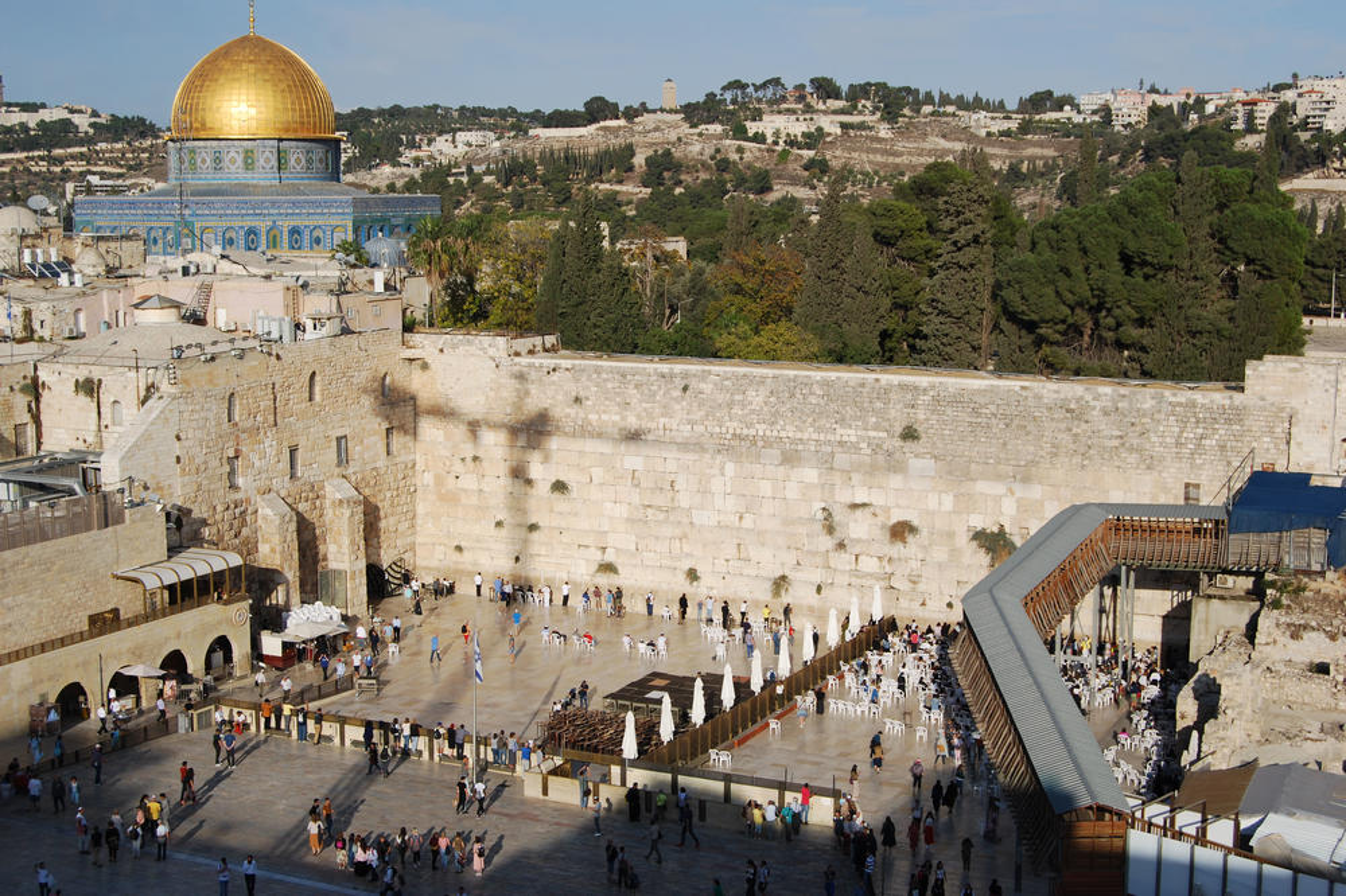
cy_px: 448
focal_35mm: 48
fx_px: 1794
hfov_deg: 41.1
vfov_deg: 28.1
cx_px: 673
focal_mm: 32
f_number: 9
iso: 100
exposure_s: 1/320
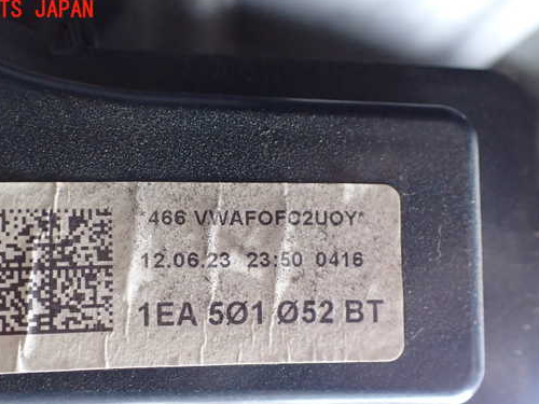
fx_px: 561
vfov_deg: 39.5
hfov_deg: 51.1
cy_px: 239
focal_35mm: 36
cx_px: 221
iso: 640
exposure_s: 1/125
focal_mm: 5.4
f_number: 2.3
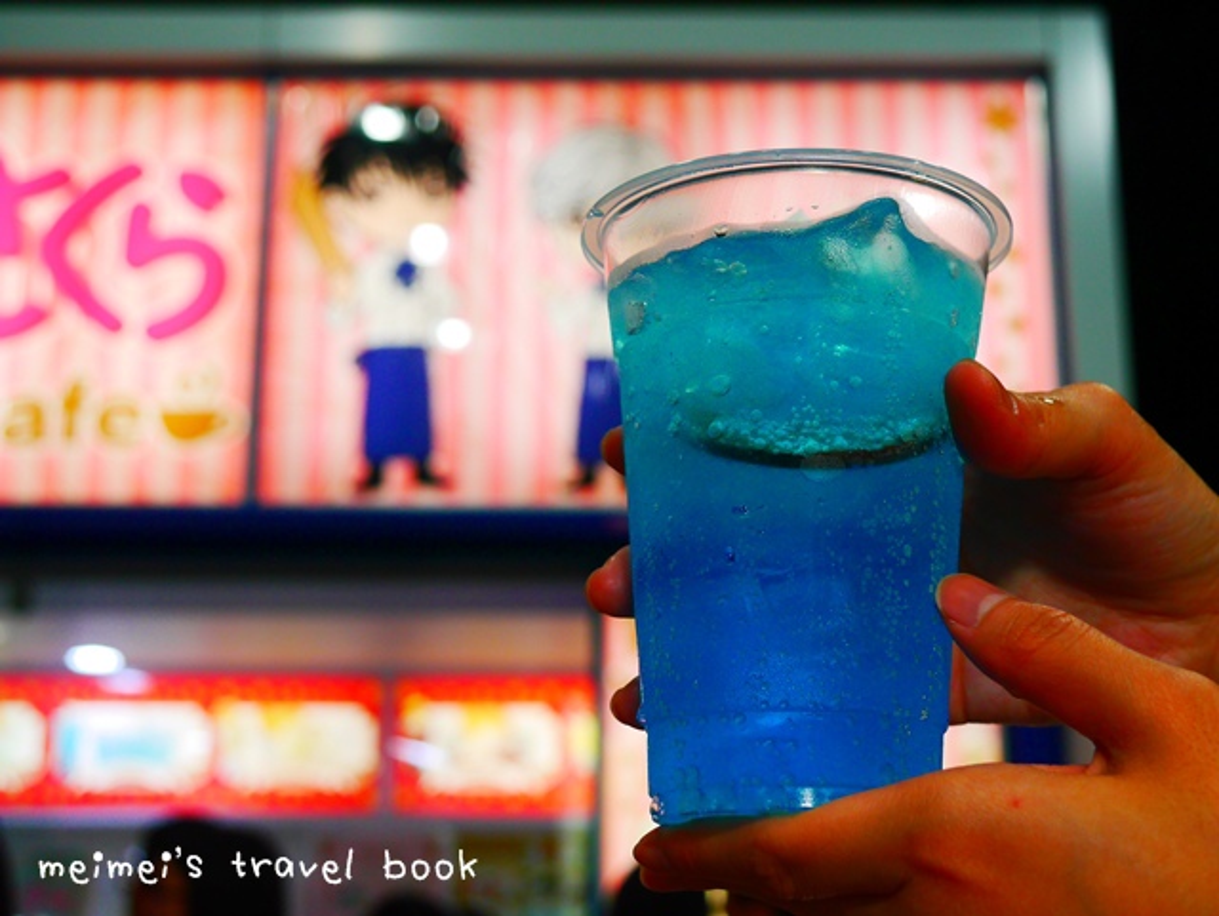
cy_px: 458
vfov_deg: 25.3
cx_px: 610
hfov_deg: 33.2
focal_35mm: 58
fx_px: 2044
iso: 640
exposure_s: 1/60
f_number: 5.4
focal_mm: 29
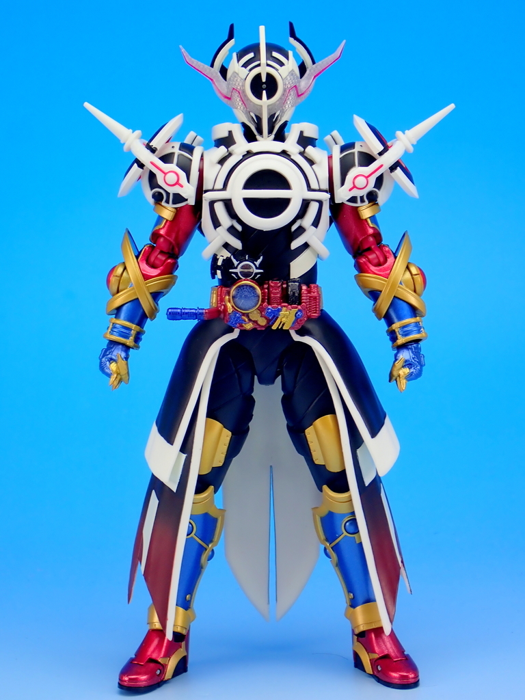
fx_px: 1901
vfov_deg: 20.9
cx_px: 262
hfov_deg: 15.7
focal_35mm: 94
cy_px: 350
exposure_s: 1.6
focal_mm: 16.79
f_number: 18
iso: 100
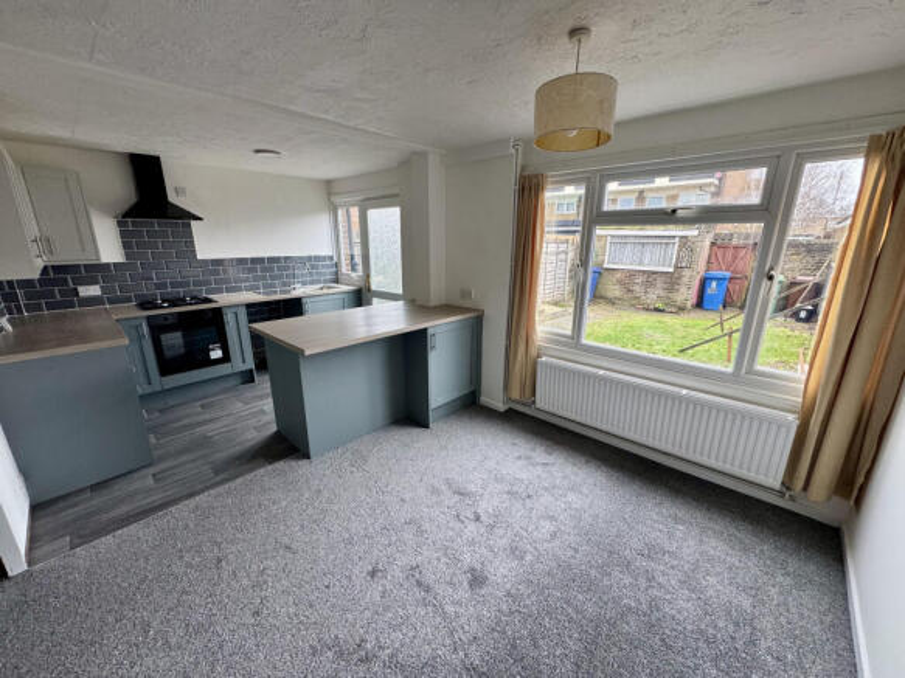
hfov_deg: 102.1
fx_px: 366
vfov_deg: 85.7
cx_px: 452
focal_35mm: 14
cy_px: 339
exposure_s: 1/100
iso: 160
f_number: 2.2
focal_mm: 2.22
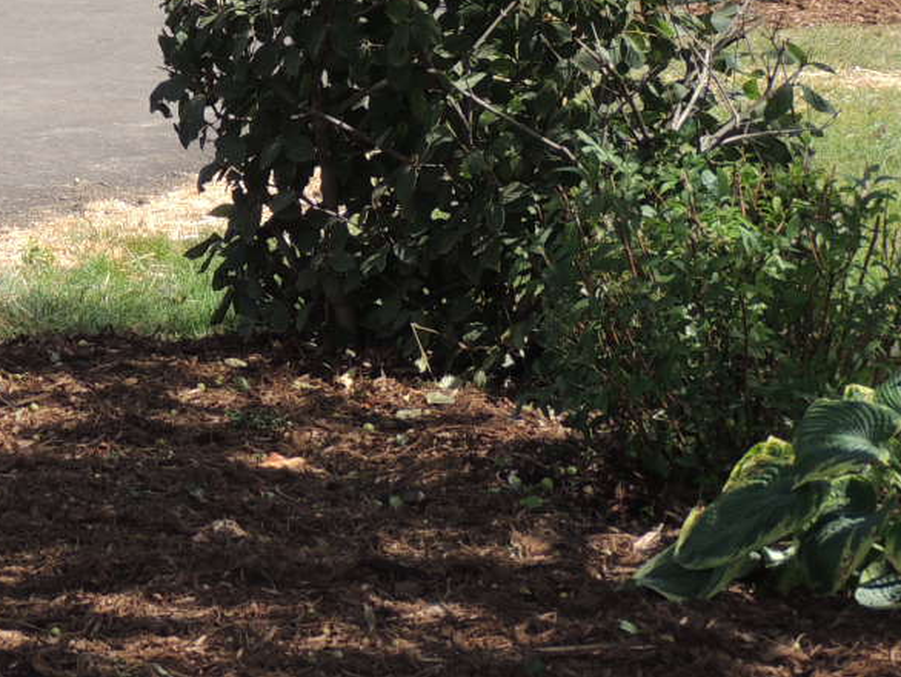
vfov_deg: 6.4
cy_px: -245
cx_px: -169
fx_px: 6041
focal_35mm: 232
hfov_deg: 8.4
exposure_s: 1/400
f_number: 4
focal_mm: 15.1
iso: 100
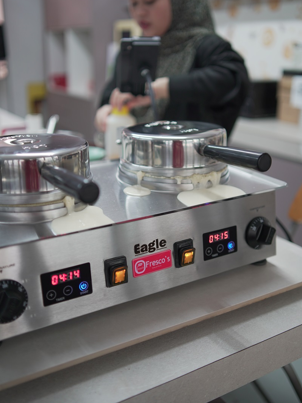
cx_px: 151
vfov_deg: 48.9
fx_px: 442
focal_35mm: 38
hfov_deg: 37.7
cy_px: 186
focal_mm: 35
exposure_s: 1/100
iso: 400
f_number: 1.8
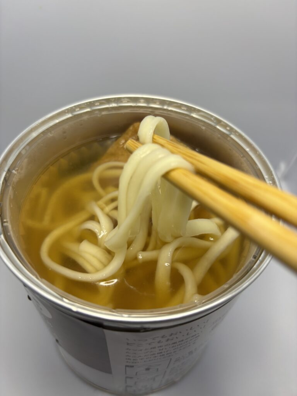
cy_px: 198
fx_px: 297
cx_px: 148
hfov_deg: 53.1
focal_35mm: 26
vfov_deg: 67.3
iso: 100
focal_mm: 5.96
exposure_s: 1/121
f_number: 1.6
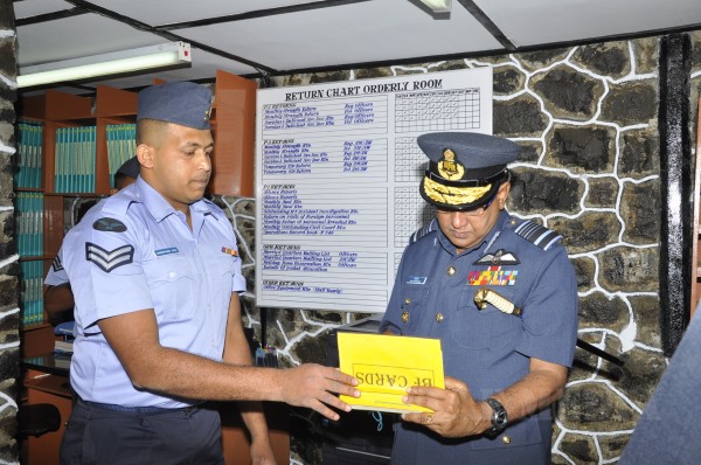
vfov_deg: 39.8
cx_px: 350
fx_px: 642
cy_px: 232
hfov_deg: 57.3
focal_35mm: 33
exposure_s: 1/100
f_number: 10
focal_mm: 22
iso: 500
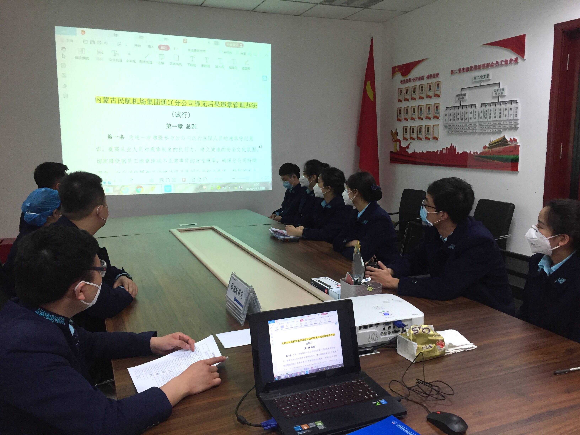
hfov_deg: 61.7
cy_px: 218
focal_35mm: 29
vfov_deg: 48.2
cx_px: 290
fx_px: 486
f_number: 2.2
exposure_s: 1/33
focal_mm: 4.15
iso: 64
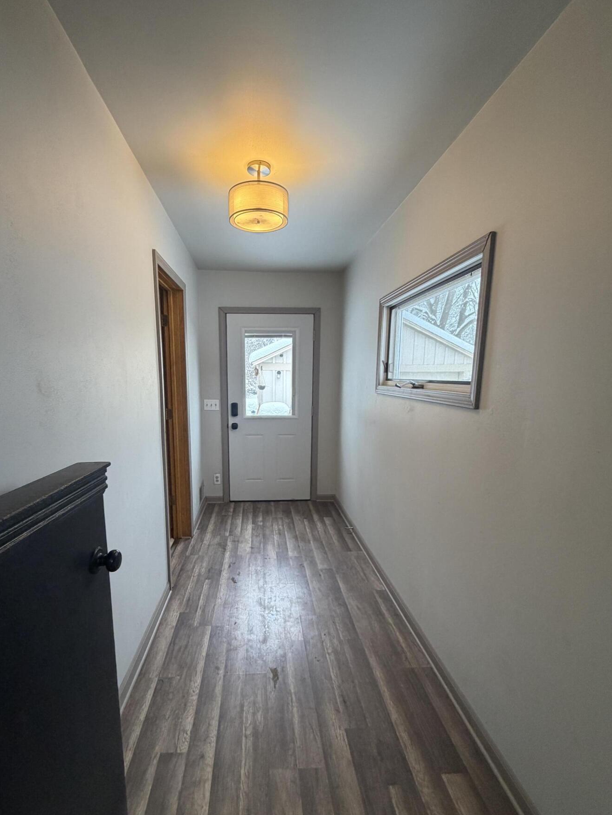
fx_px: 377
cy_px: 442
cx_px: 274
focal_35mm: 16
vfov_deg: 94.3
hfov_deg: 77.9
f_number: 2.2
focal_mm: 2.22
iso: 200
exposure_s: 1/120
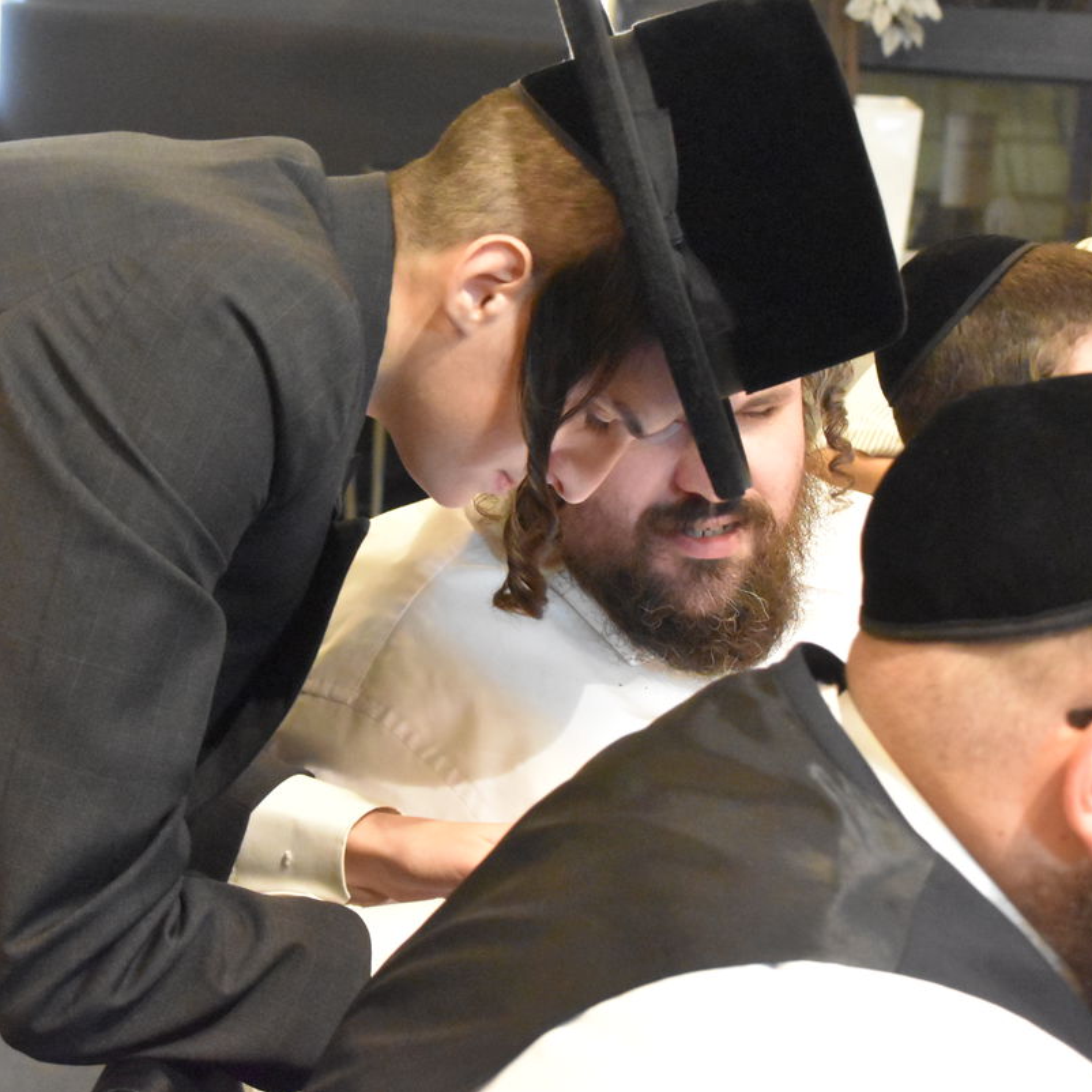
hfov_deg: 19.5
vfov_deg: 19.5
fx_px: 3176
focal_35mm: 89
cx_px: 472
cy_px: 461
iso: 10000
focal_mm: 40
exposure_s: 1/60
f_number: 4.8
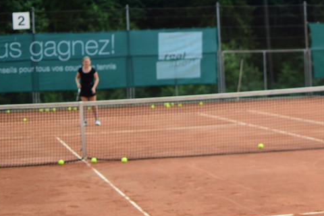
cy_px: 64
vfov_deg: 12.2
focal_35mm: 112
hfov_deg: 17.9
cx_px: 304
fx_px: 1008
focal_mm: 35
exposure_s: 1/2500
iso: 100
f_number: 1.8
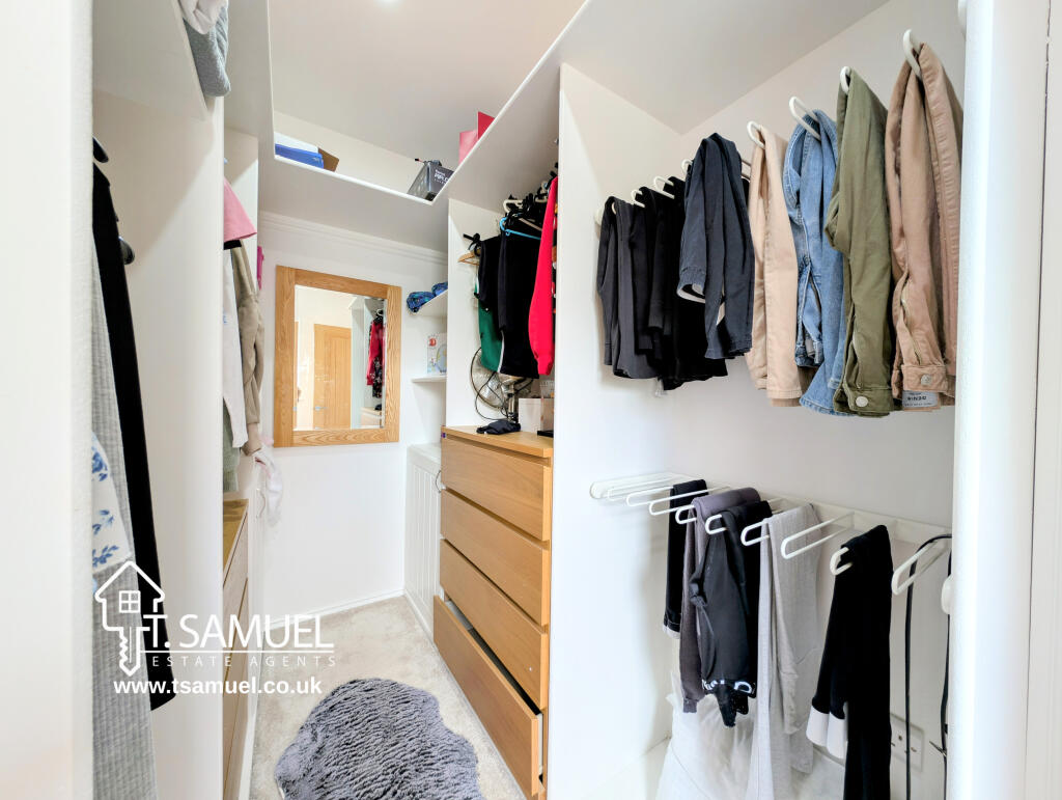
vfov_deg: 94.6
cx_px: 531
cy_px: 400
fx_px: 369
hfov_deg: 110.5
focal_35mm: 12
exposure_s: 1/15.2
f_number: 1.95
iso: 64
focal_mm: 2.23
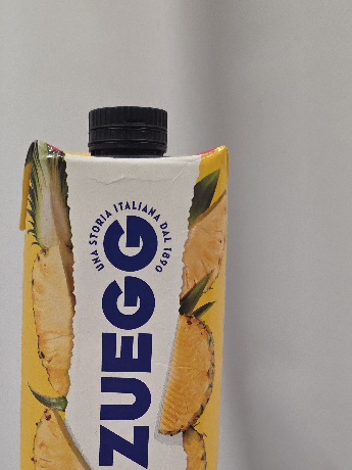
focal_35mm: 40
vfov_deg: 45.0
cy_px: 360
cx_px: 103
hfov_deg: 35.4
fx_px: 542
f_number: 1.7
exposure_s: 1/101
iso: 400
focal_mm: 6.3
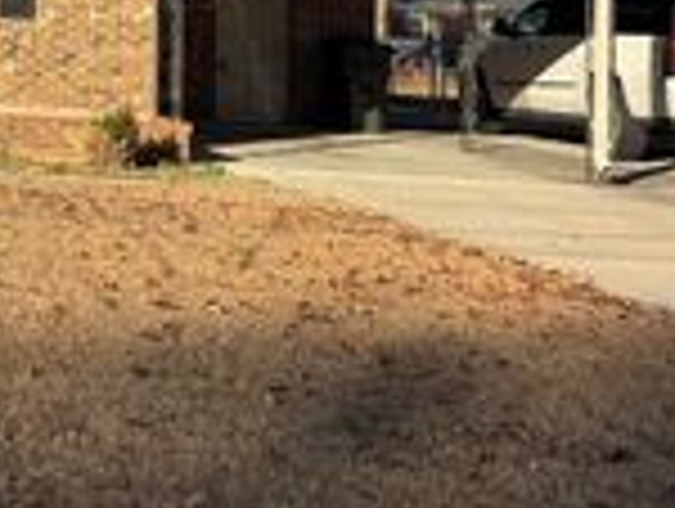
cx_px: -369
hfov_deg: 20.5
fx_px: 1562
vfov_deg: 17.7
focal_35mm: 80
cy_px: -88
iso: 80
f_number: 1.78
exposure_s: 1/3247
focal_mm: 6.76
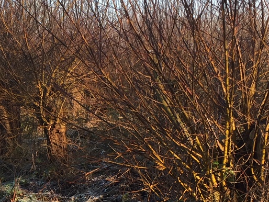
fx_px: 715
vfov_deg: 15.8
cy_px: 197
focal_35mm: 92
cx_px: 38
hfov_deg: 20.9
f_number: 2.2
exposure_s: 1/363
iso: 32
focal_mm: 4.15
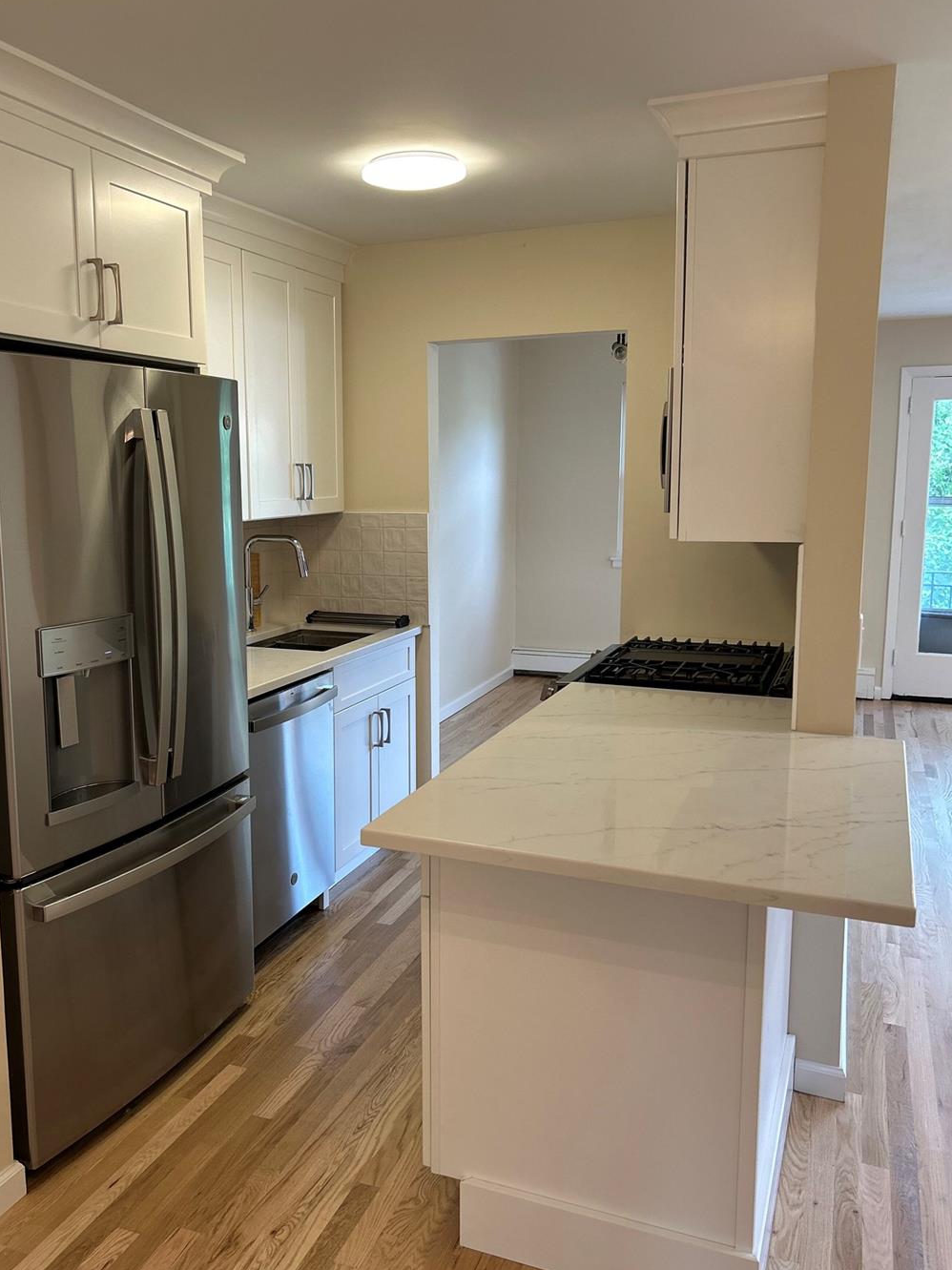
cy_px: 631
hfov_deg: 46.7
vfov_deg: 60.0
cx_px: 410
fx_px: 1100
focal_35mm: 30
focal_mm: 5.7
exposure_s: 1/120
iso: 100
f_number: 1.5
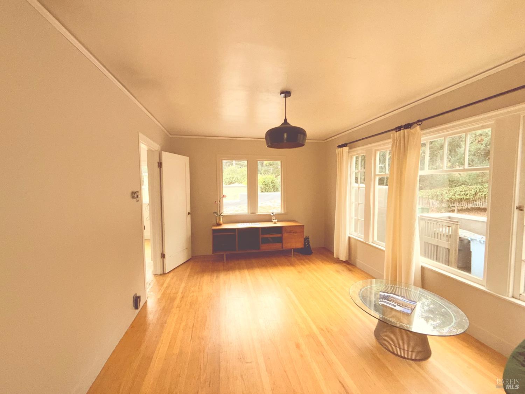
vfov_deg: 85.7
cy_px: 197
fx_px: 212
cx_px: 262
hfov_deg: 102.1
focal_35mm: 14
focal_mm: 2.22
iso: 125
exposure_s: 1/122
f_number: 2.2
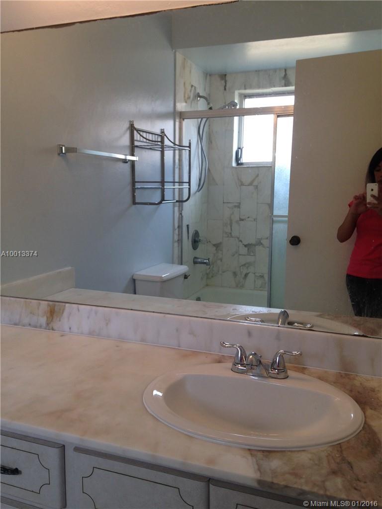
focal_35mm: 33
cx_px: 191
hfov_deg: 42.9
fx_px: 486
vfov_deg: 55.4
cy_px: 254
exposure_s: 1/60
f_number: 2.4
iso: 64
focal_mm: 4.12
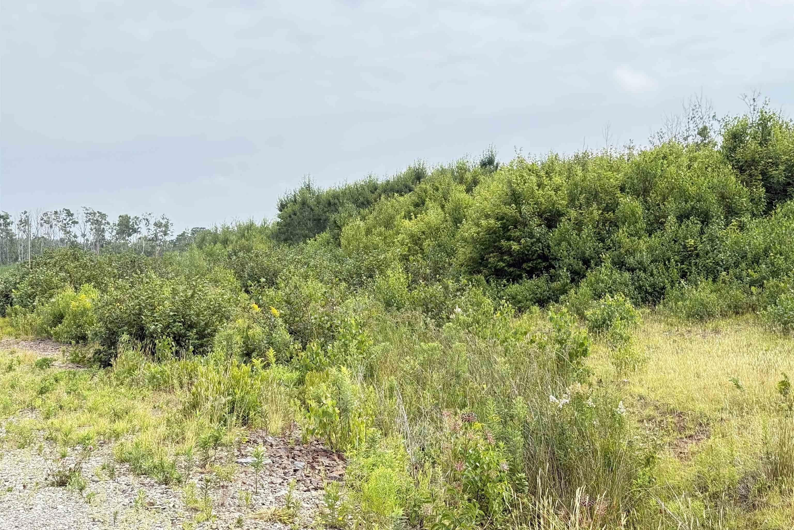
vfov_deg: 27.0
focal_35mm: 50
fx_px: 1103
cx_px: 397
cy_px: 253
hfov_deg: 39.6
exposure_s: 1/1642
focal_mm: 6.76
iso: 80
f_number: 1.78
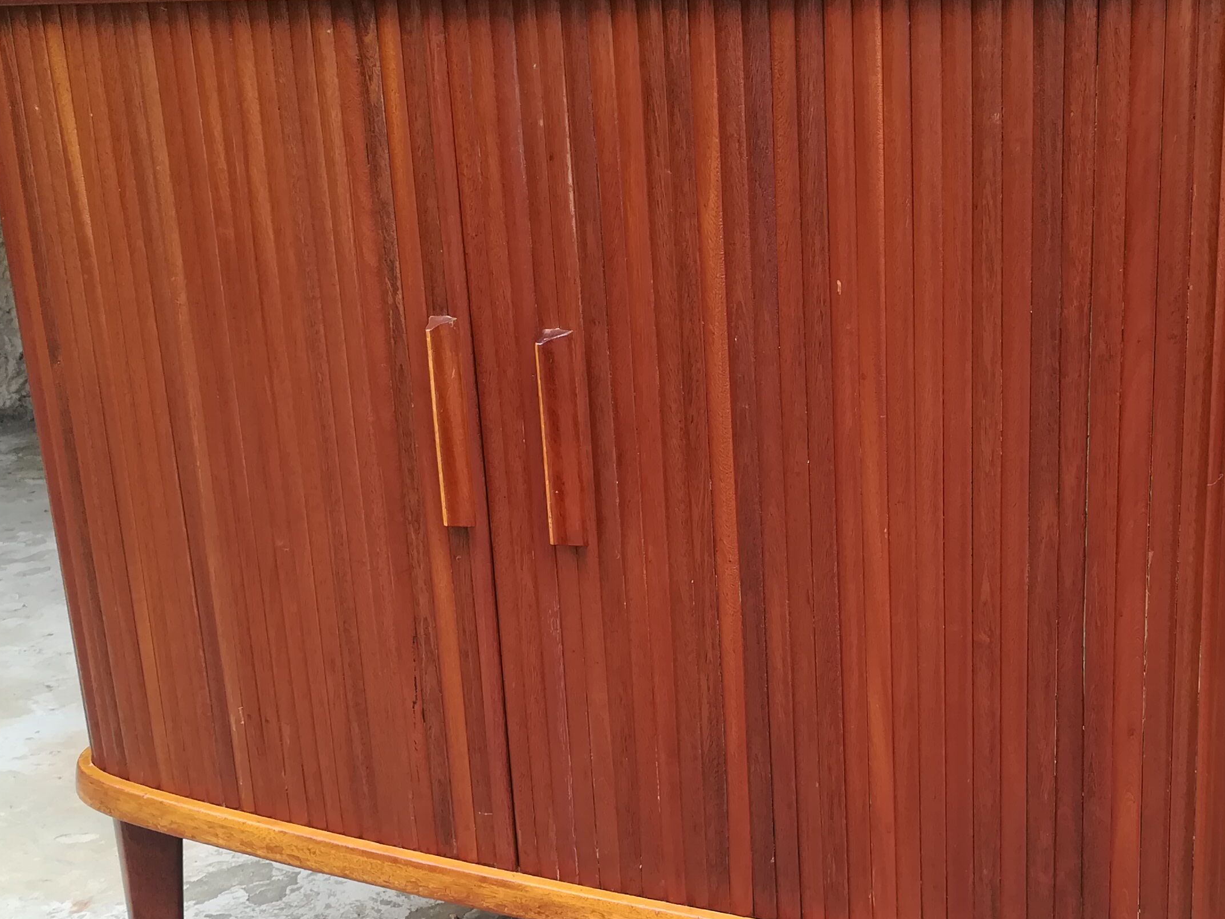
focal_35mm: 48
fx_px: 1699
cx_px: 812
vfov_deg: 30.1
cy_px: 583
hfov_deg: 39.2
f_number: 2.2
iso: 50
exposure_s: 1/111
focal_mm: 3.83
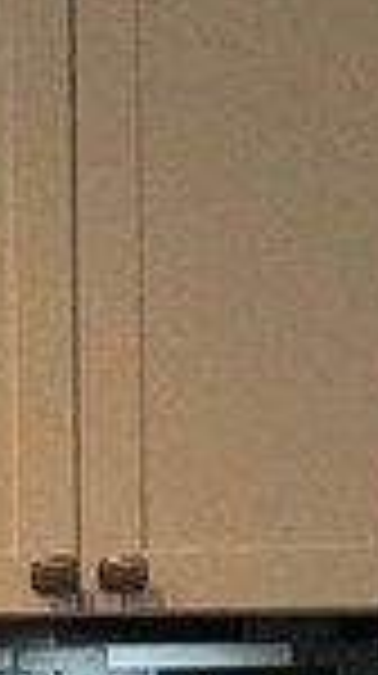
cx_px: -927
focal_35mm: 104
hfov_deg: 8.6
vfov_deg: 20.2
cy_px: 594
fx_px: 1859
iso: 160
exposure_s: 1/120
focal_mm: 2.22
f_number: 2.2
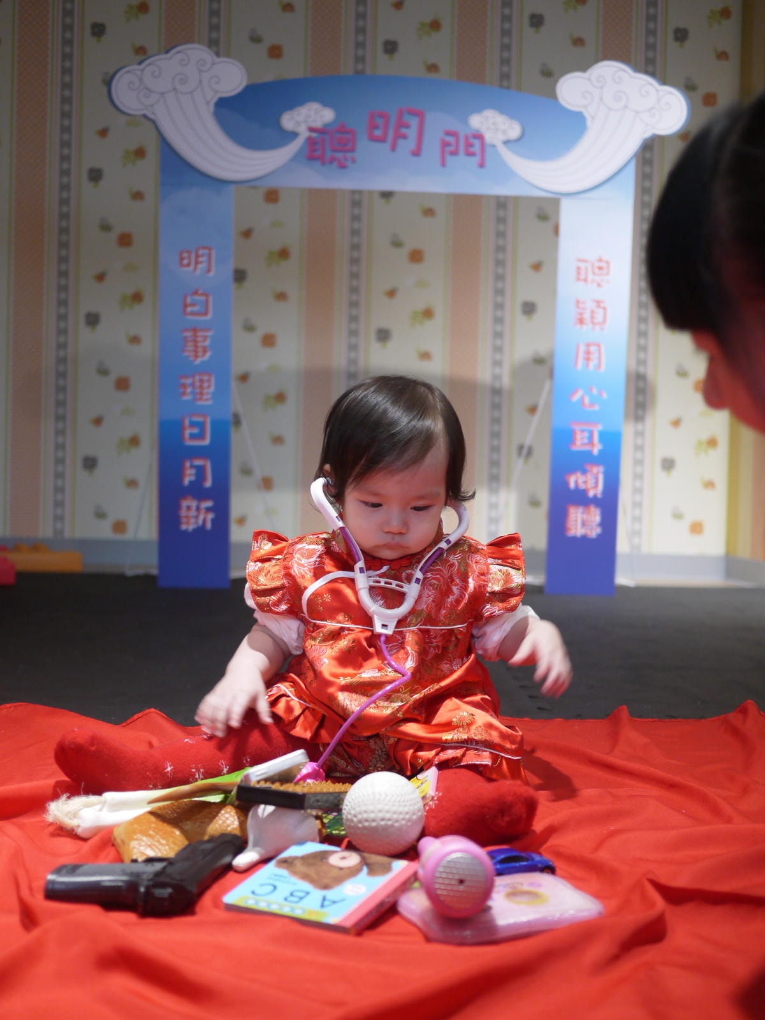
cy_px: 510
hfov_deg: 36.0
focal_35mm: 40
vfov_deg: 46.8
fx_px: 1179
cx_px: 382
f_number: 1.7
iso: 320
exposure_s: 1/60
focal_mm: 20
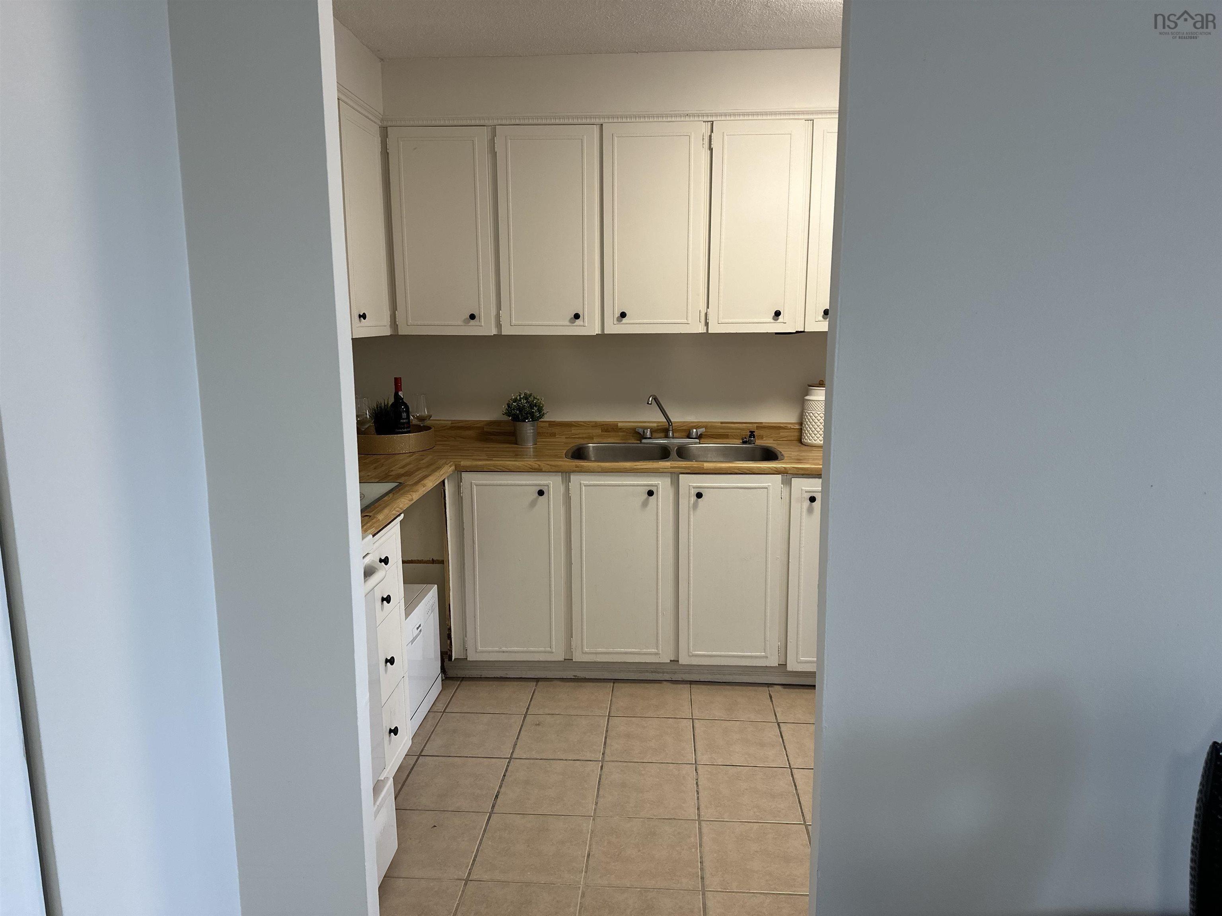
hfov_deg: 71.6
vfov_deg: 56.8
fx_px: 847
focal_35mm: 24
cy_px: 458
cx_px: 611
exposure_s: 1/120
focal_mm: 6.86
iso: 125
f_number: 1.78
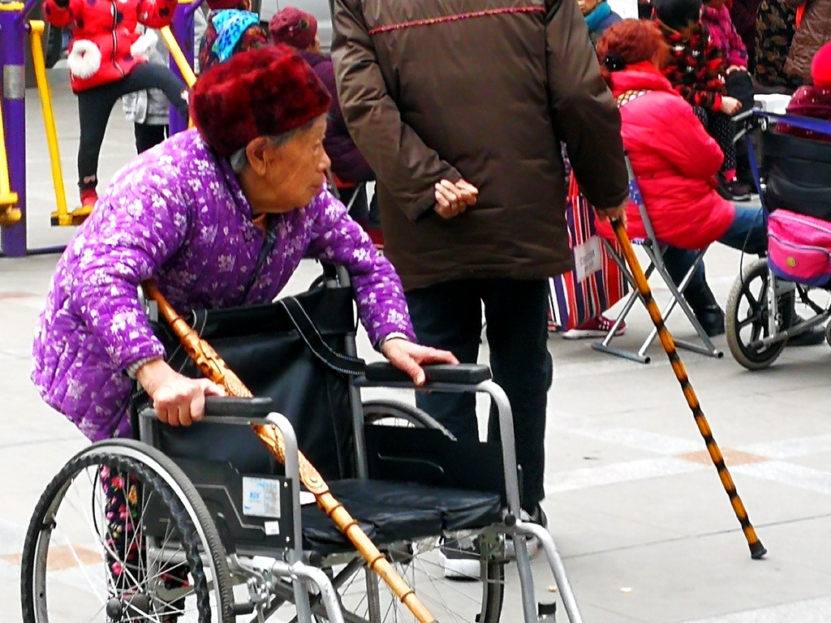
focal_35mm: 108
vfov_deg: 13.7
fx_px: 2593
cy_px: 312
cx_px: 416
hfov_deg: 18.2
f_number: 2.2
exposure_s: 1/100
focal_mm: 3.95
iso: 100
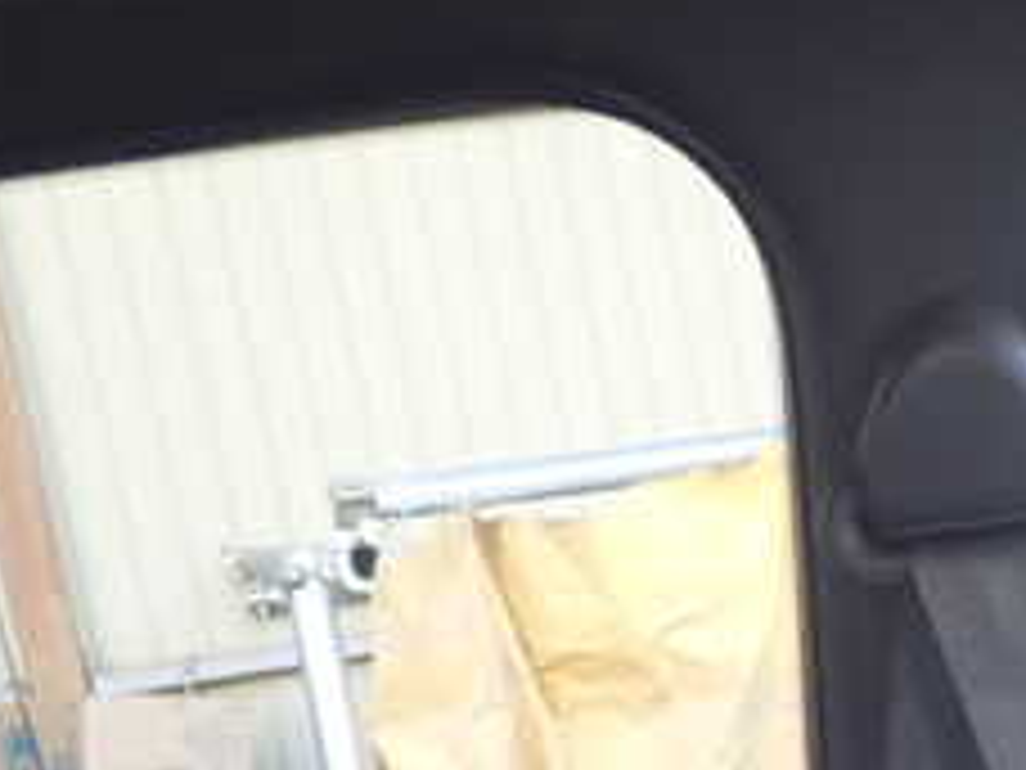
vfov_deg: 18.0
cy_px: 851
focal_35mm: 79
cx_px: 958
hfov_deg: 23.9
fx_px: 2342
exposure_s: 1/30
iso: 200
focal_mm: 5.4
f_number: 2.3
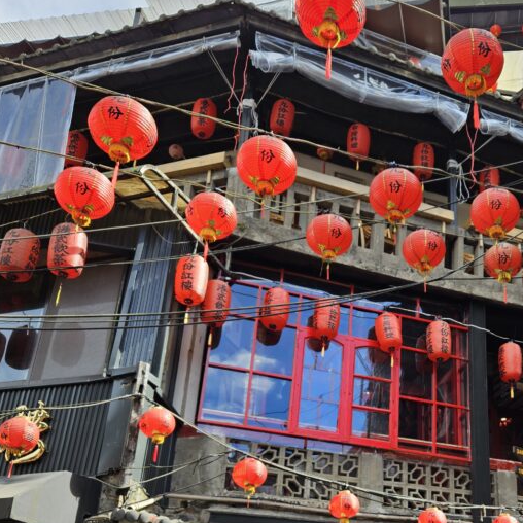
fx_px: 701
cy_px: 400
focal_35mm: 41
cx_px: 391
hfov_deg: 39.8
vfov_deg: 39.7
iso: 25
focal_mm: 5.4
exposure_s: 1/488
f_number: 1.8
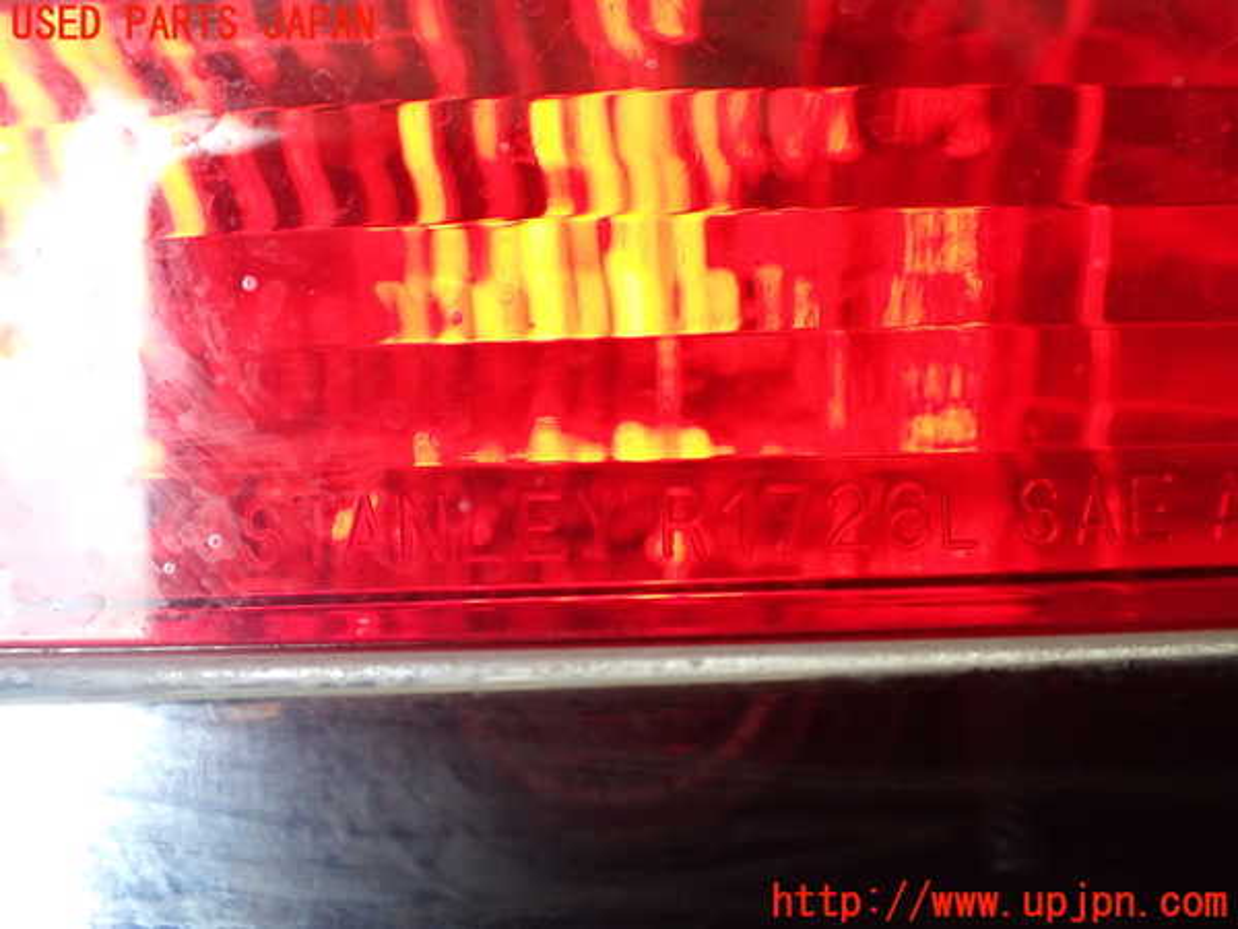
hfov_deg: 60.0
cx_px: 619
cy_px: 464
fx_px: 1073
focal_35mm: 30
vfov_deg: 46.8
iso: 400
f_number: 2.3
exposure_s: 1/125
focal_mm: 5.4
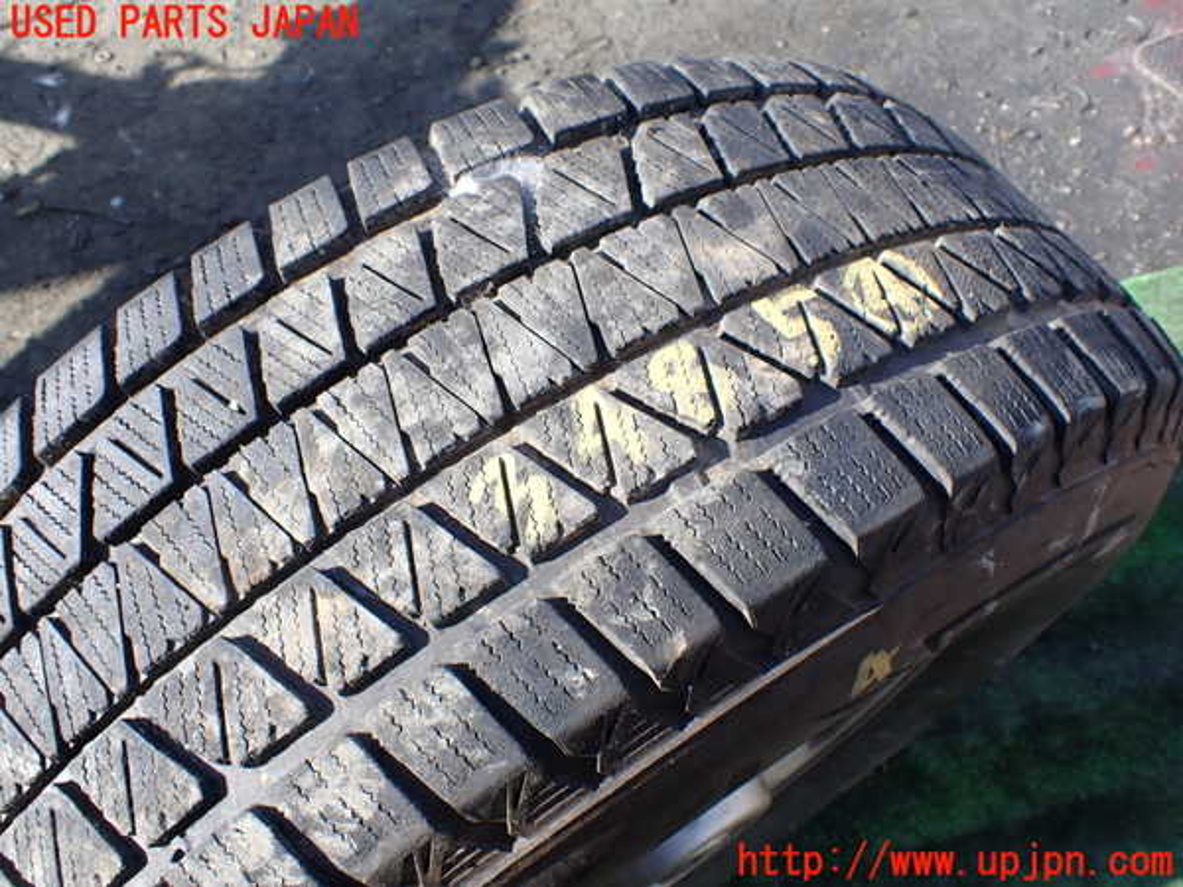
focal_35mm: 30
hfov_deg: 60.0
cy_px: 444
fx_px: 1025
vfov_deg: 46.8
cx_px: 592
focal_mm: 5.4
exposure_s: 1/250
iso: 100
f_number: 3.2
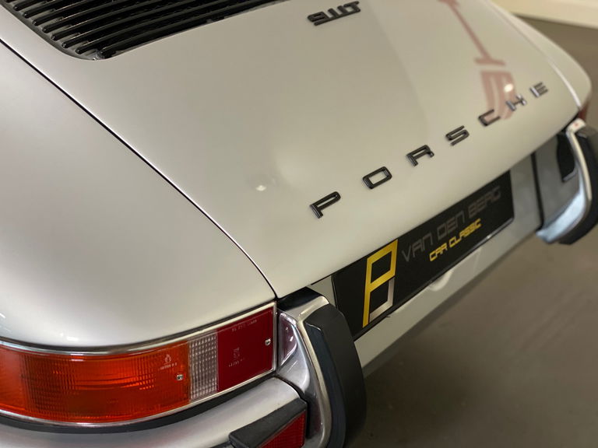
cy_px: 224
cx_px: 299
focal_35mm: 52
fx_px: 898
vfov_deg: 28.0
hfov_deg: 36.8
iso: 320
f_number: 2
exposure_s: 1/40
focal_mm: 6
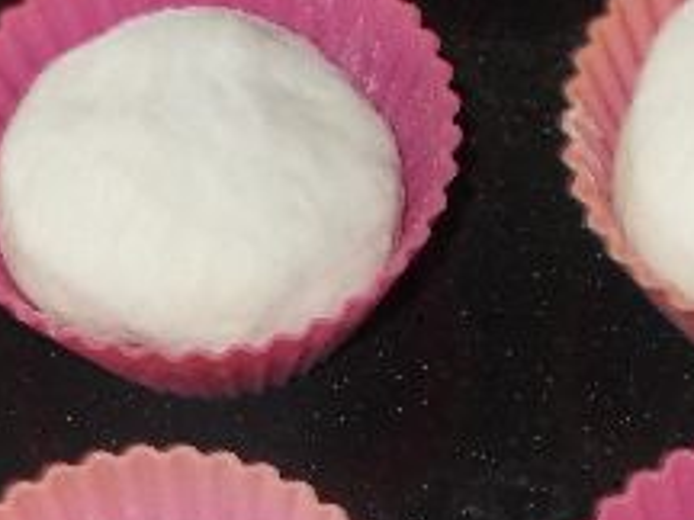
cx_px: 273
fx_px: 2466
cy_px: 767
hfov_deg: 16.0
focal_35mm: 123
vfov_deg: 11.6
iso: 200
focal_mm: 4.6
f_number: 3.2
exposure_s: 1/25
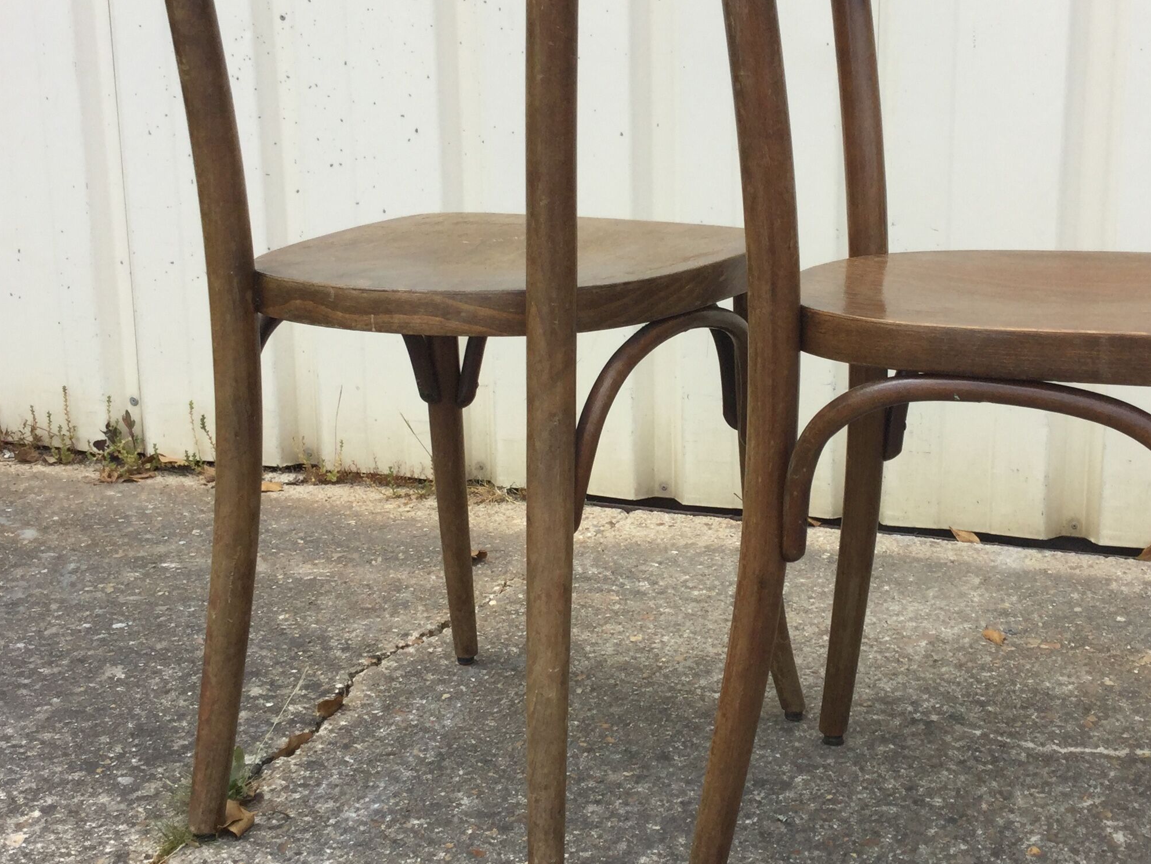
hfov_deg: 37.3
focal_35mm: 51
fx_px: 1696
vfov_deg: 28.5
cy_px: 391
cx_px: 703
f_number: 2.4
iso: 25
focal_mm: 3.3
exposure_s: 1/646
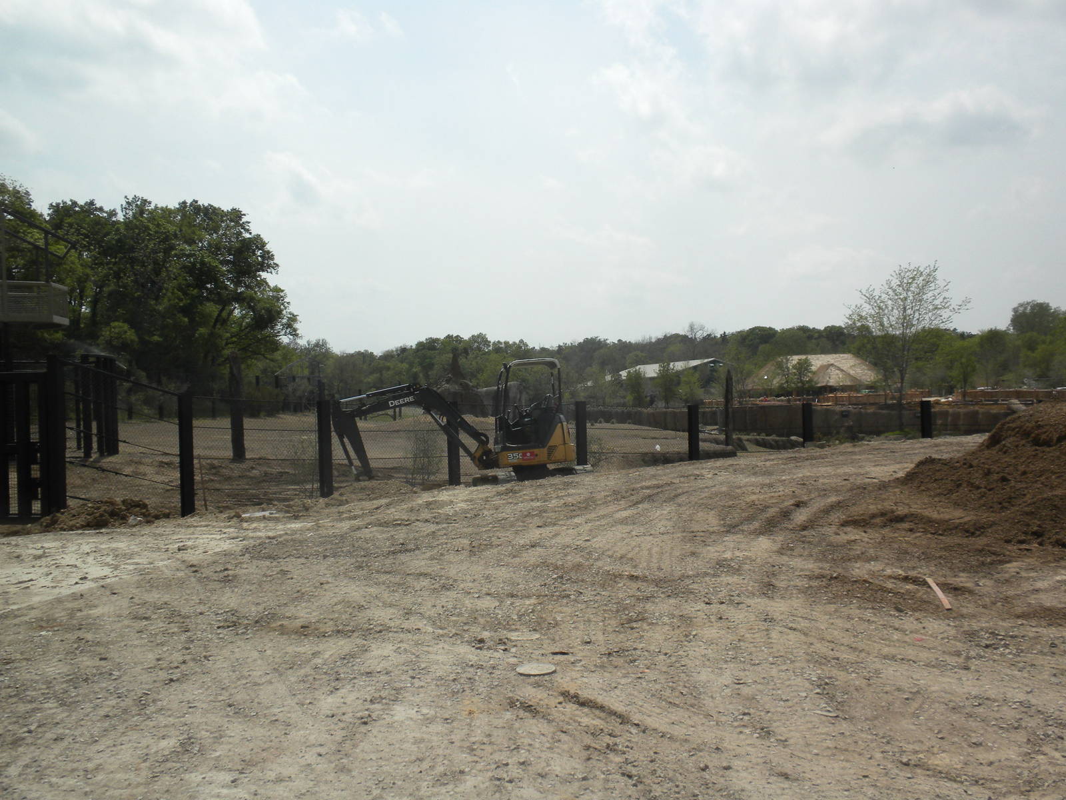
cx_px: 533
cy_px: 400
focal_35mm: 37
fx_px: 1139
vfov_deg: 38.7
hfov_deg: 50.1
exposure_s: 1/214
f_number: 10
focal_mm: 6.6
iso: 64
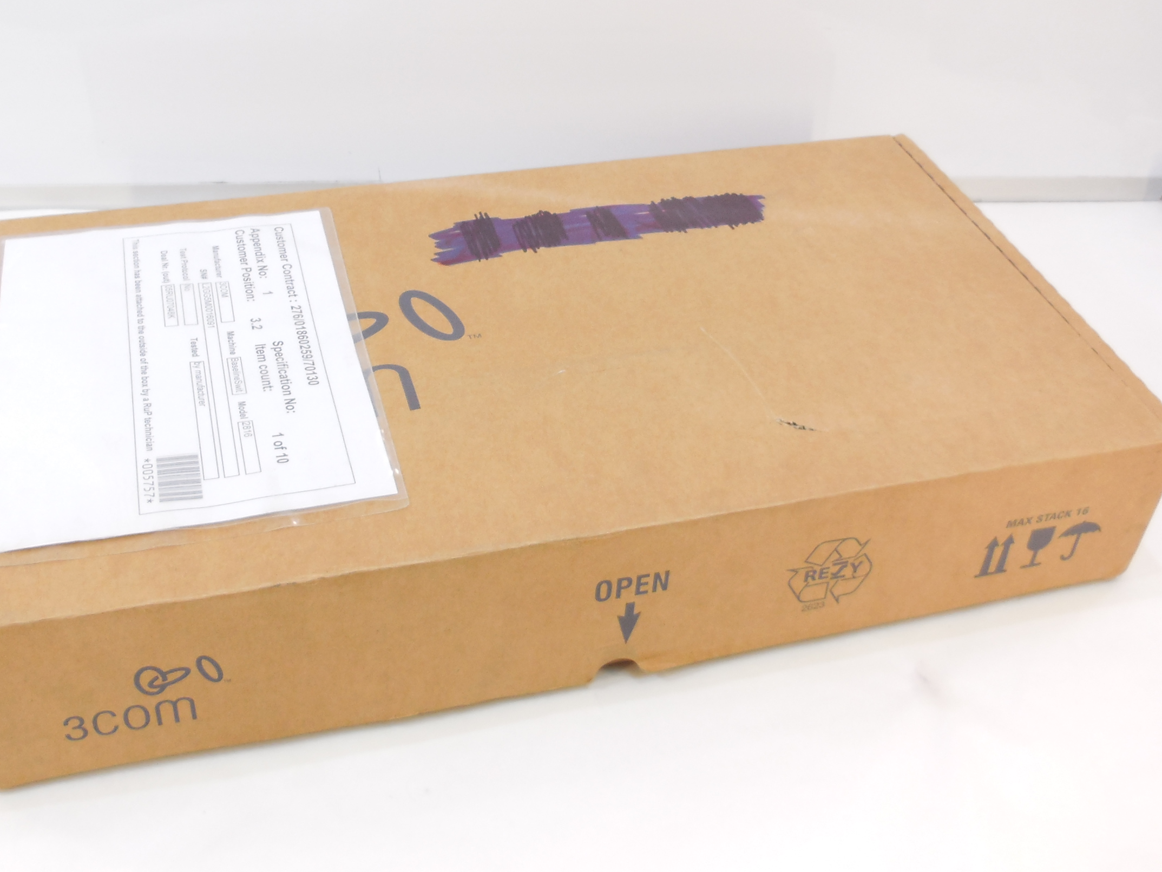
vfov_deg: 37.7
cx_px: 531
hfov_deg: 48.9
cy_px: 385
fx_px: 1276
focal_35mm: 38
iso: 125
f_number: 3.1
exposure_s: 1/80
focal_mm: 4.5
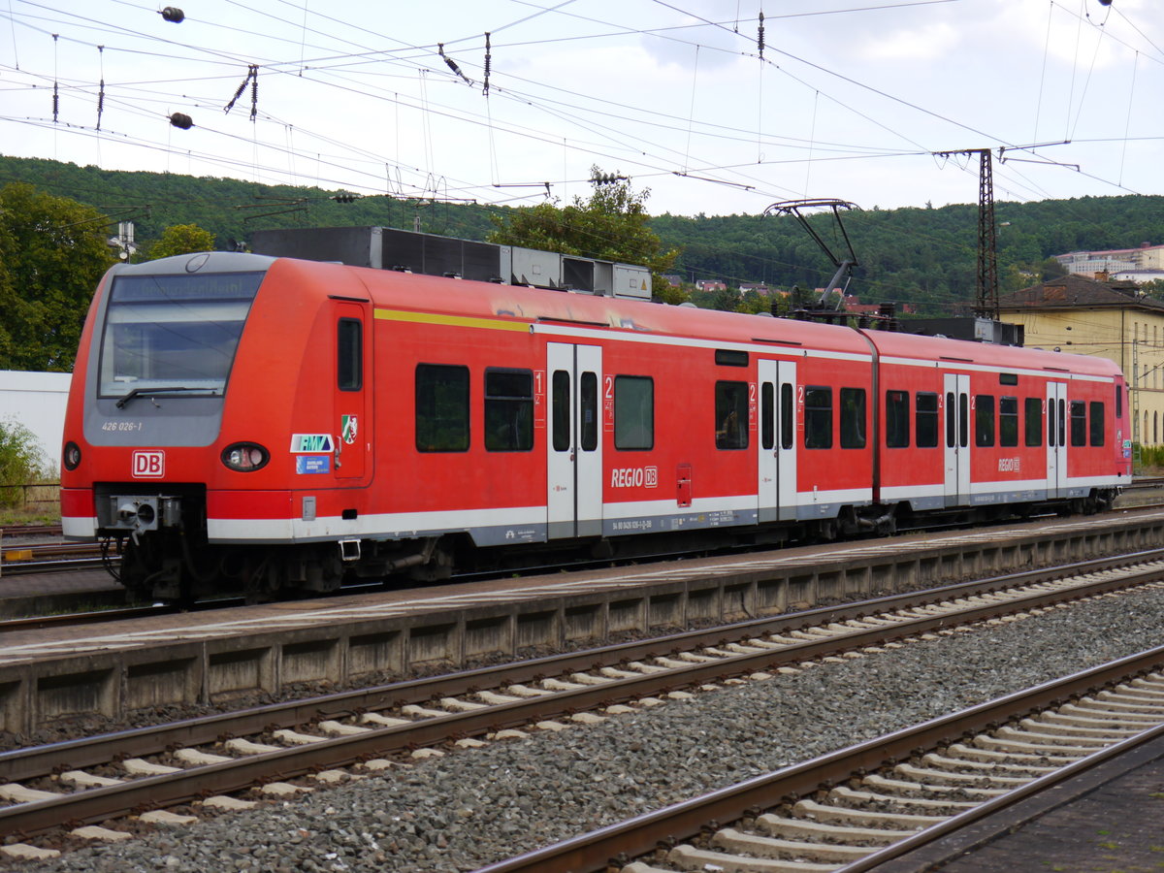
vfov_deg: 19.9
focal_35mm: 74
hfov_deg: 26.3
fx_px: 2488
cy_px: 436
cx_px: 582
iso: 160
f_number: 6.3
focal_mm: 37
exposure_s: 1/200
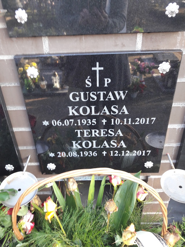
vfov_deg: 63.4
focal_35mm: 28
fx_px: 199
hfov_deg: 49.8
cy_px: 124
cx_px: 92
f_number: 1.9
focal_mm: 3.7
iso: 40
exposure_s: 1/33
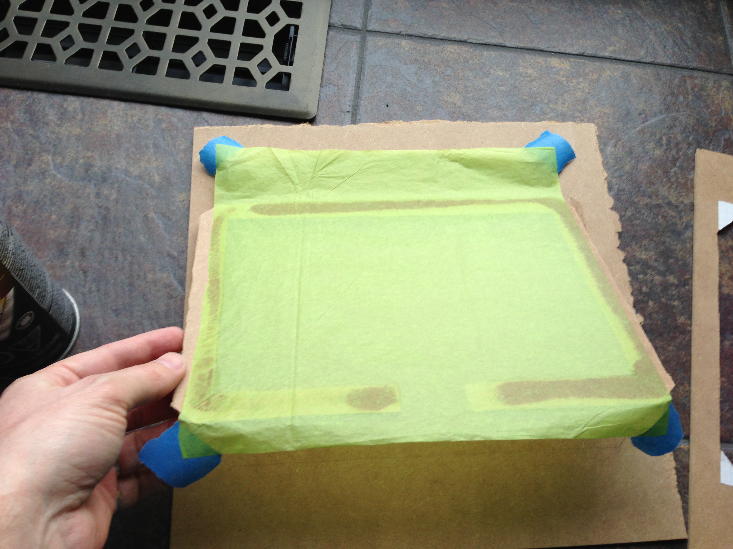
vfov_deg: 42.9
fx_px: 699
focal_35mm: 33
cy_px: 274
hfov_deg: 55.4
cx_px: 366
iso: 50
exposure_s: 1/30
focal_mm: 4.13
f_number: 2.4
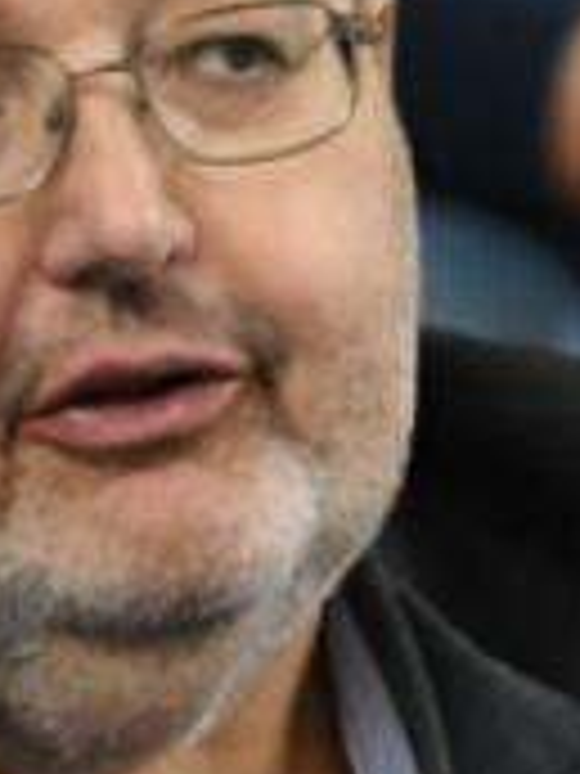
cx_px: -445
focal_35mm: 2013
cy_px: 765
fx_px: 44971
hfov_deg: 0.7
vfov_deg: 1.0
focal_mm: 150
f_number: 2.8
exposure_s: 1/400
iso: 2000
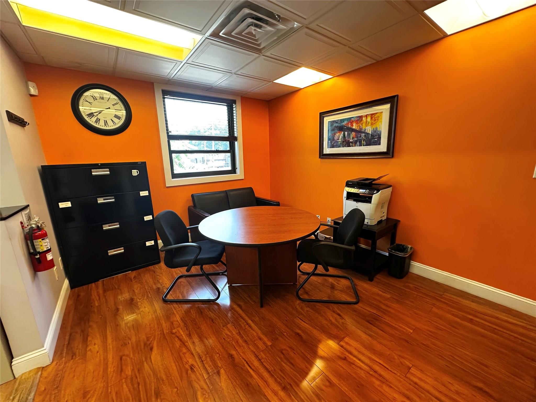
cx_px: 268
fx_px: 217
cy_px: 201
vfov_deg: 85.7
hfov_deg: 102.1
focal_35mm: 14
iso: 250
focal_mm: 2.22
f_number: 2.2
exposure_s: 1/60
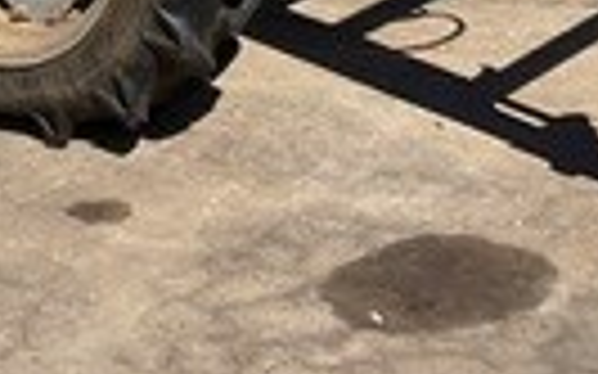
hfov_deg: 14.1
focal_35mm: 148
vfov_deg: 8.4
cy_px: -406
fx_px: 2411
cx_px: 117
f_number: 1.8
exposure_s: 1/2427
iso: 16
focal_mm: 3
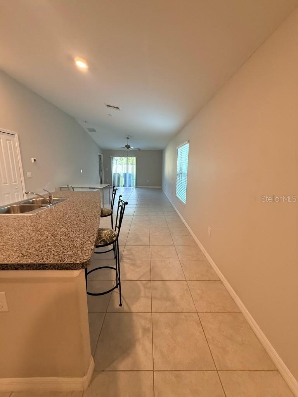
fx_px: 161
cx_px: 149
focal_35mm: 14
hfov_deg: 85.7
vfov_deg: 102.1
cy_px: 198
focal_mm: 2.22
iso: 400
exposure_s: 1/120
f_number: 2.2
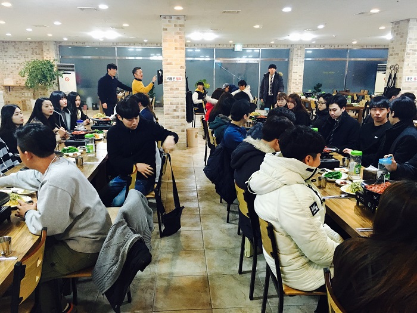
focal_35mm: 29
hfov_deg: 61.7
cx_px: 208
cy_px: 156
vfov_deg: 48.2
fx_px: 349
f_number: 2.2
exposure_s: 1/30
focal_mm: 4.15
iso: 200
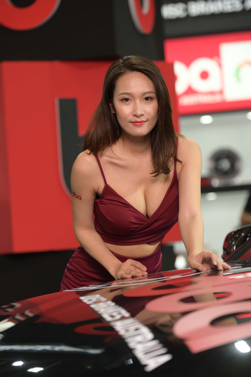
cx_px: 126
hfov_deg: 11.8
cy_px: 188
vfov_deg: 17.6
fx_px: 1213
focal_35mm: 116
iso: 800
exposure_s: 1/320
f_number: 2.8
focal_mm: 116
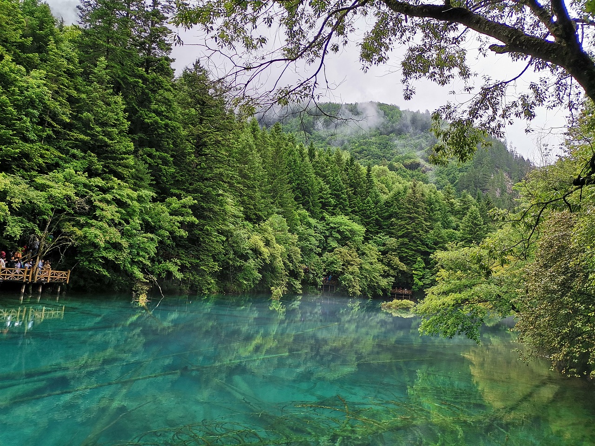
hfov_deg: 67.3
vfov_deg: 53.1
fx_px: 447
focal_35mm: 26
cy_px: 223
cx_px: 298
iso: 50
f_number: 1.8
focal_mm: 4.75
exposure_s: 1/473
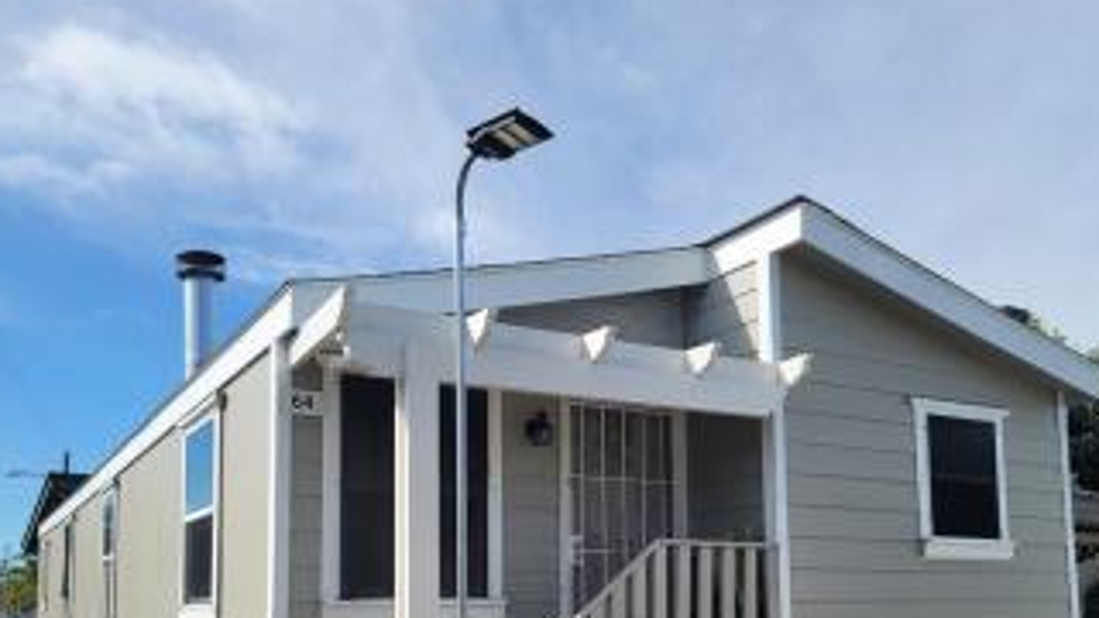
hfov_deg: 58.0
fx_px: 991
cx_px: 543
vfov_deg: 33.6
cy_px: 494
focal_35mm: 34
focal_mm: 7
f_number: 1.8
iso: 20
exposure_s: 1/997
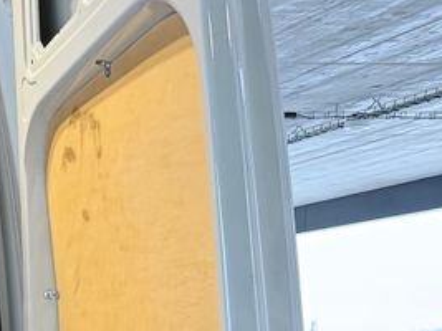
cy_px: 516
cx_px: -366
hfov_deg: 17.2
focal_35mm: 92
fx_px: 1174
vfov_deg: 14.8
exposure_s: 1/50
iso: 250
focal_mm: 6.76
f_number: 1.78
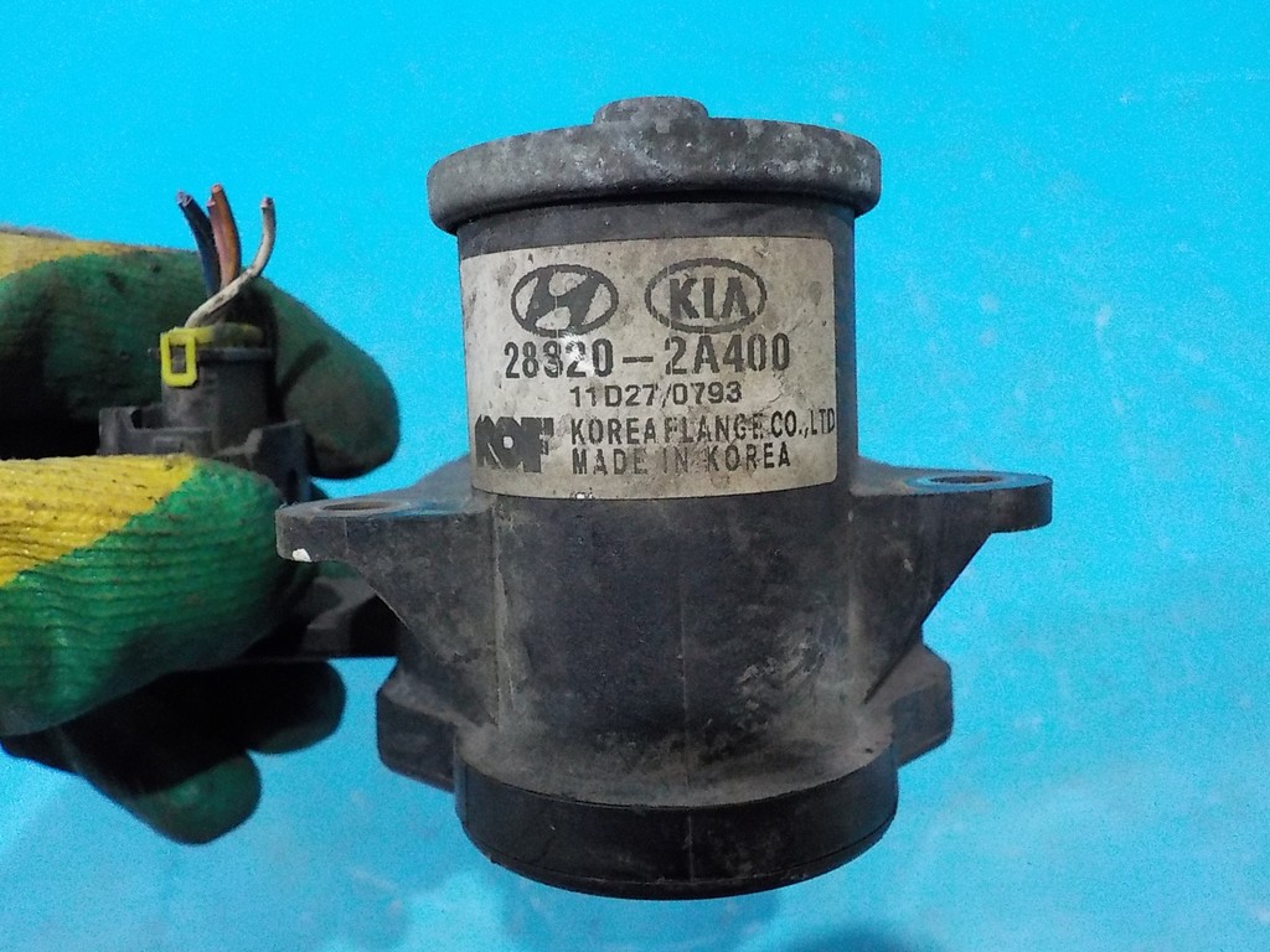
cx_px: 635
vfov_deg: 46.8
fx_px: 1101
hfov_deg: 60.0
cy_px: 476
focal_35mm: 30
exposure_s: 1/100
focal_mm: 4.1
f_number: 3.3
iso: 800
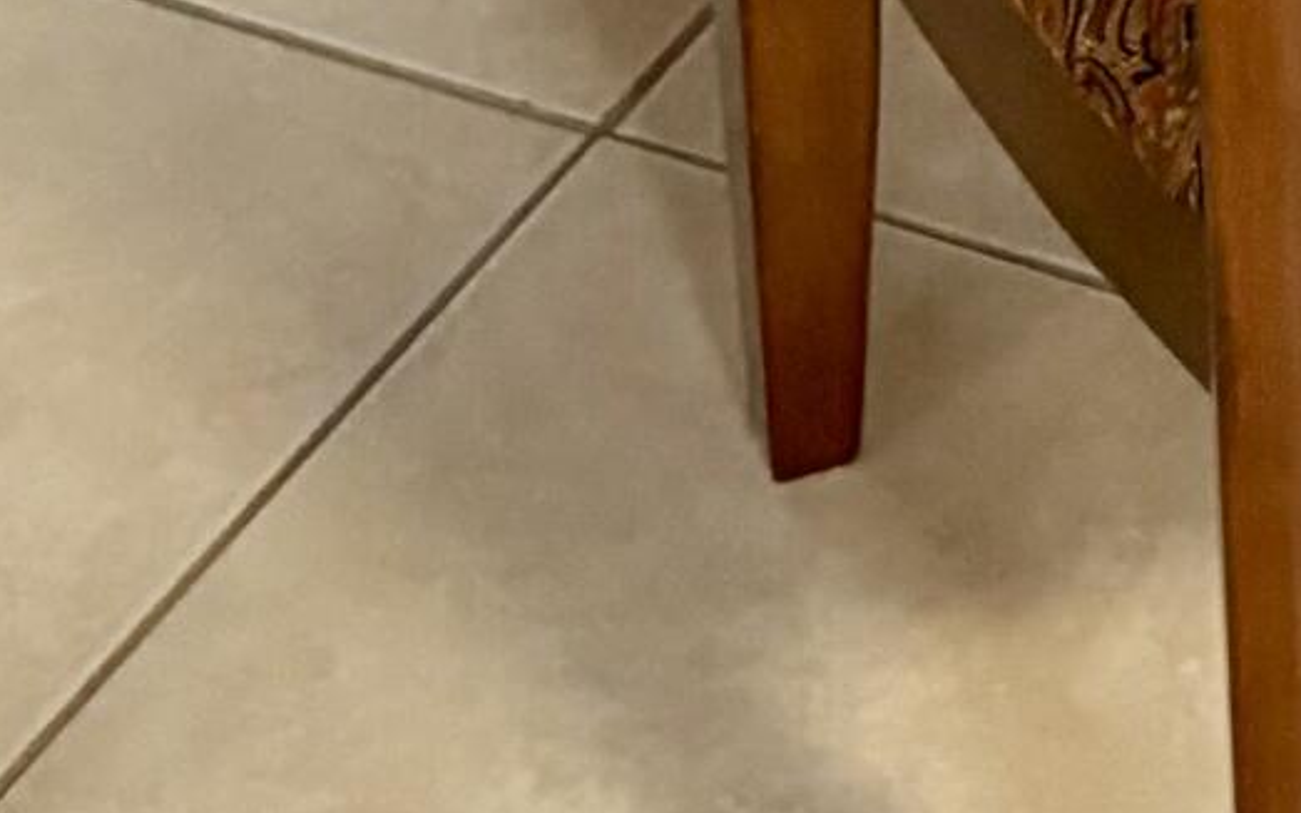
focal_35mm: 158
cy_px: -1790
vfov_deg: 7.2
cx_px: 1490
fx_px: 5603
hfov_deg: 13.0
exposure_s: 1/60
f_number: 1.6
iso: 200
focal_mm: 5.96
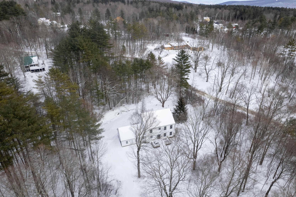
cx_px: 148
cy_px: 98
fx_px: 181
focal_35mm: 22
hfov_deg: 78.6
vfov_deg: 57.2
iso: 200
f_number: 2.8
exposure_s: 1/180
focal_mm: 8.38
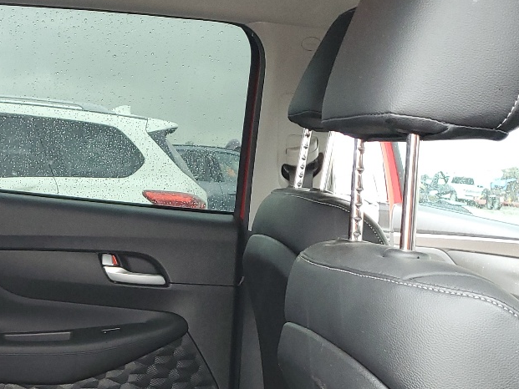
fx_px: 1005
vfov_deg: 20.7
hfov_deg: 28.2
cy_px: 443
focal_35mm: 67
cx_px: 89
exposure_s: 1/60.2
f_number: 1.5
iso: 121
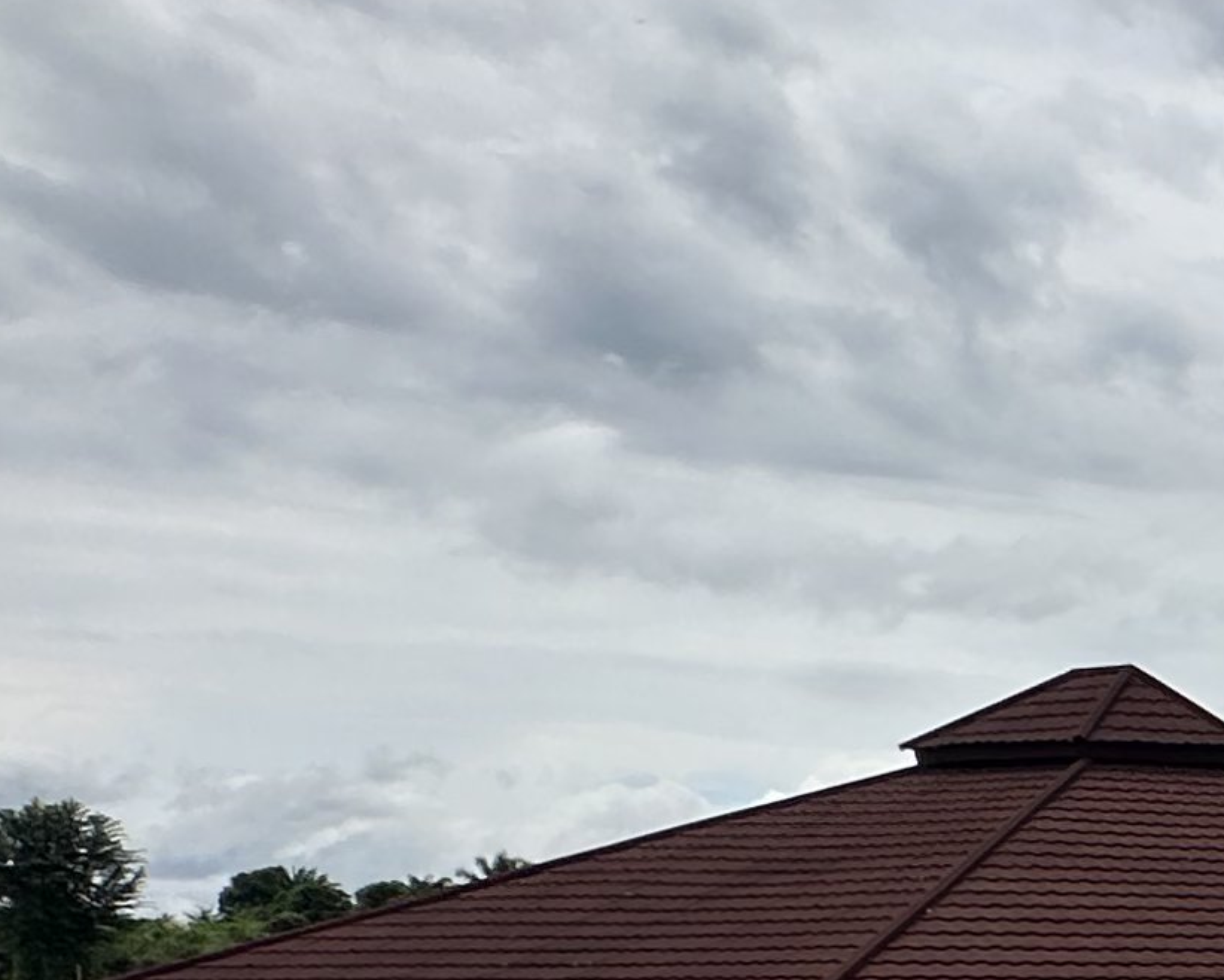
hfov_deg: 19.1
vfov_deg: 21.3
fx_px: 2428
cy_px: 1162
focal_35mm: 67
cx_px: 2366
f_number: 2.2
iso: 50
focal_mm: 2.22
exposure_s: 1/3205
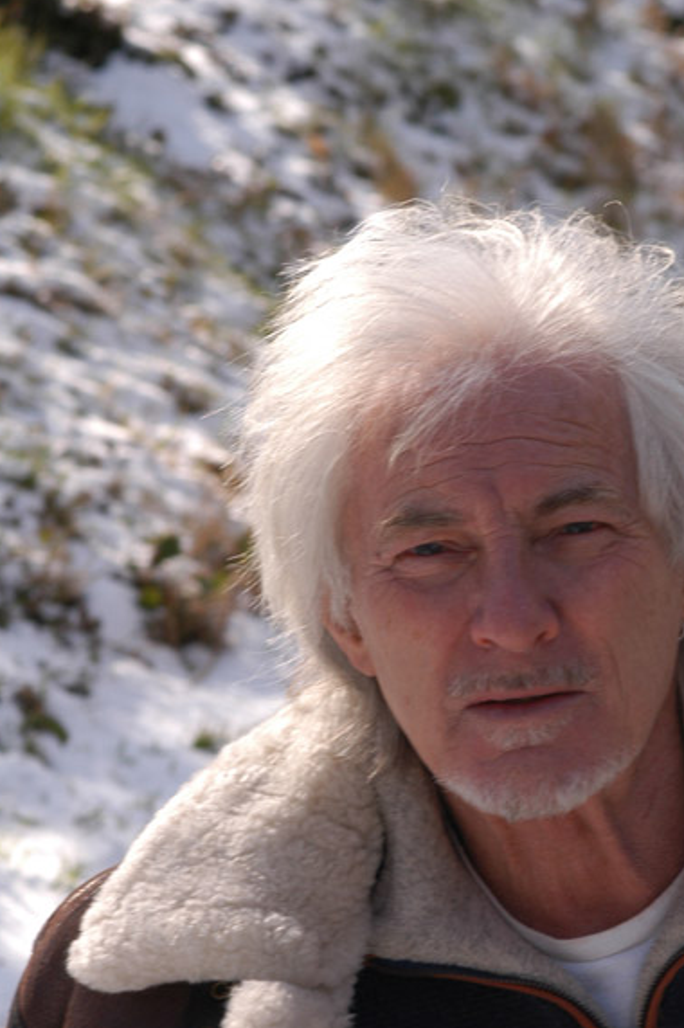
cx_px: 545
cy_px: 713
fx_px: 6245
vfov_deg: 9.4
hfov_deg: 6.3
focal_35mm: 219
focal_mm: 85
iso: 200
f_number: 10
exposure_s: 1/160
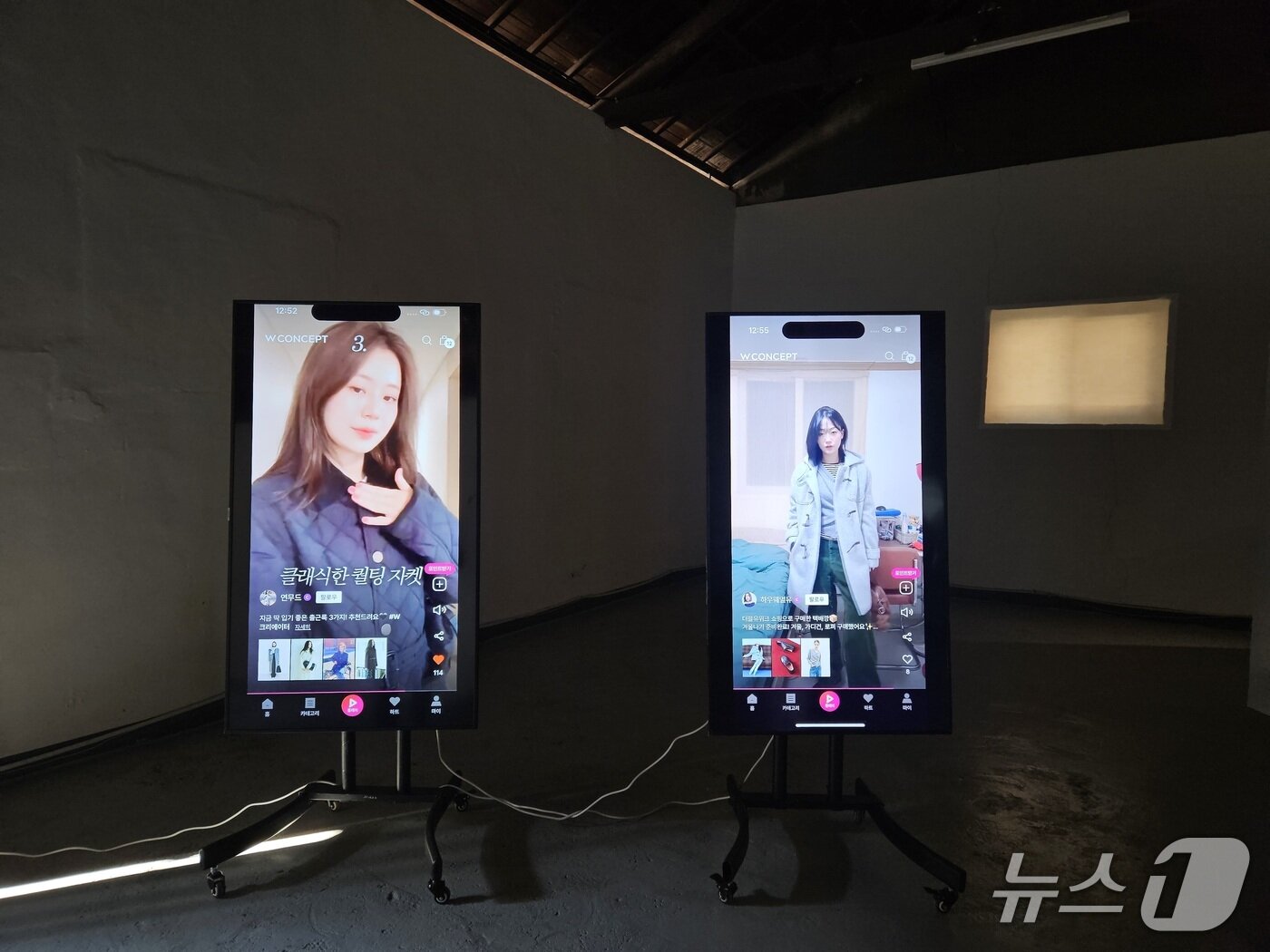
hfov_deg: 73.9
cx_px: 635
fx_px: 844
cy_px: 476
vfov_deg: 58.9
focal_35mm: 23
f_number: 1.8
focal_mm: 5.4
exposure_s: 1/120
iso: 160
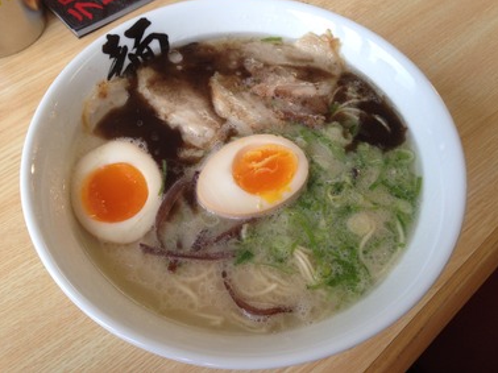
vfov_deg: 41.7
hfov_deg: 54.0
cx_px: 254
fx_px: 489
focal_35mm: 34
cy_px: 182
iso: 80
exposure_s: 1/120
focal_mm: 4.12
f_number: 2.4
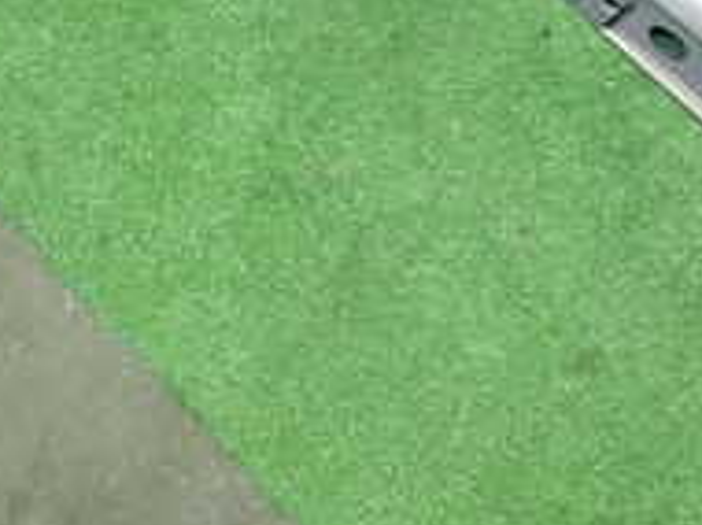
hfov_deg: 24.0
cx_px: 639
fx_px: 1600
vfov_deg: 17.0
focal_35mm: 79
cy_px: -240
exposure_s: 1/30
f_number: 2
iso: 400
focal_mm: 4.5
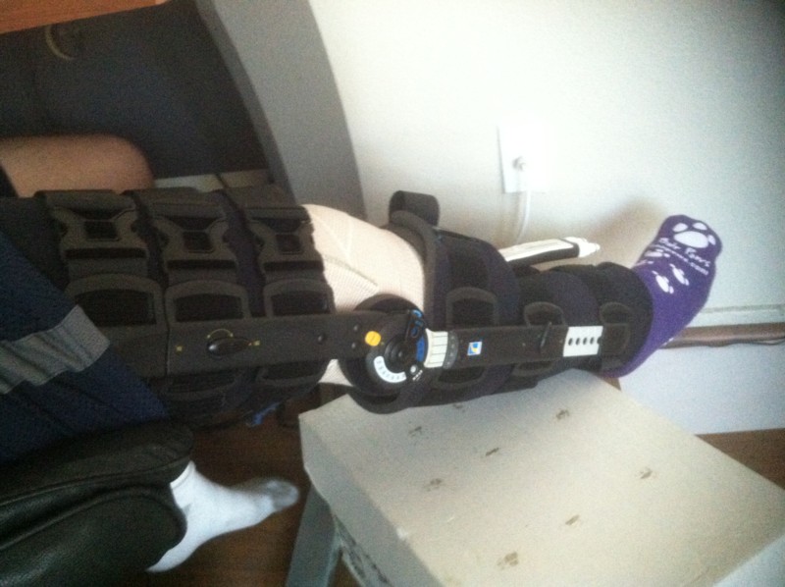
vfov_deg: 40.6
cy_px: 294
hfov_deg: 52.7
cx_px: 392
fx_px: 793
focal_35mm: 35
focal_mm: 3.85
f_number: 2.8
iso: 800
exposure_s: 1/15
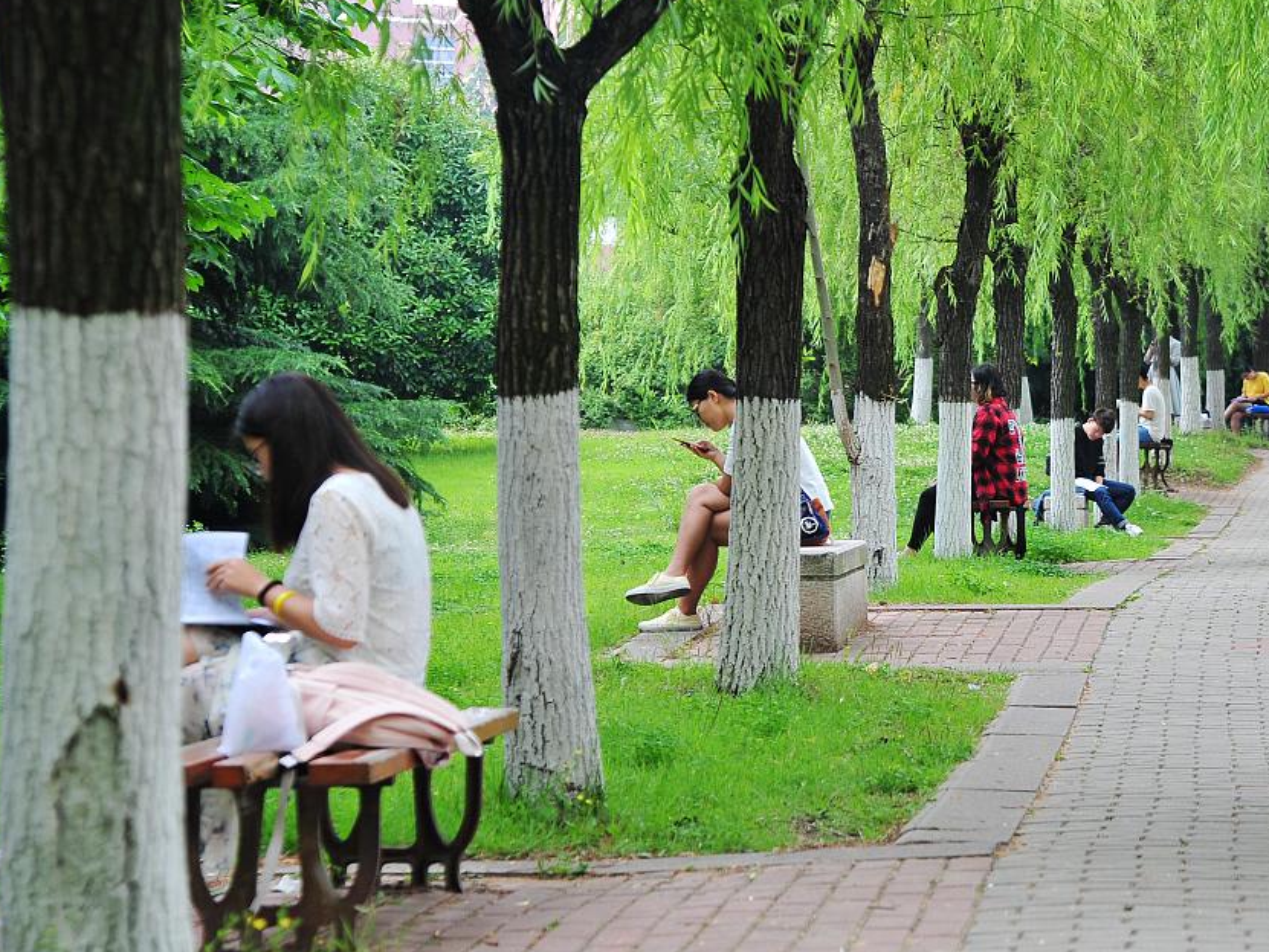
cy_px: 441
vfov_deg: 14.2
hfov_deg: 18.9
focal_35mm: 104
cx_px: 779
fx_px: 3814
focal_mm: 75
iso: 500
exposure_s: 1/160
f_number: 7.1
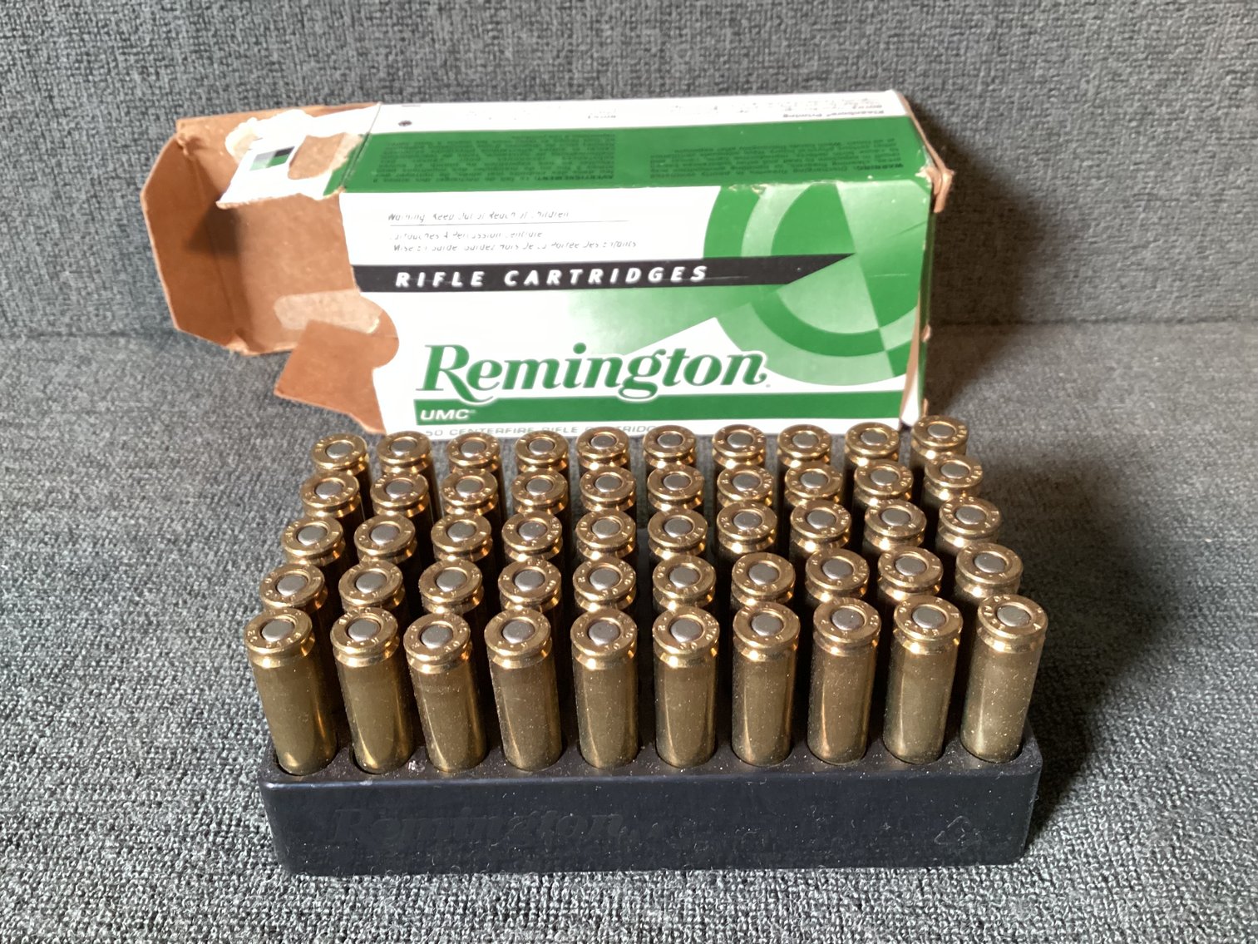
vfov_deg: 45.4
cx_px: 629
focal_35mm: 31
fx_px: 1127
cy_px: 472
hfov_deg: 58.3
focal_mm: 3.3
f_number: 2.4
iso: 400
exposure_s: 1/33
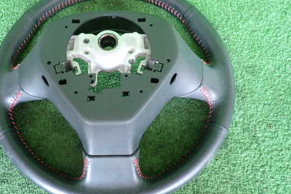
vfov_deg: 41.0
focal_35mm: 32
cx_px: 118
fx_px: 259
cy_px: 85
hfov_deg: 58.3
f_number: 2
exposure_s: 1/30
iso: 800
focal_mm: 4.5
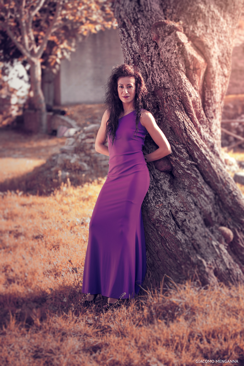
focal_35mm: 70
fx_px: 711
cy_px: 183
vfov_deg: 28.8
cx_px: 122
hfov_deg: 19.5
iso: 200
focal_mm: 70
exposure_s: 1/200
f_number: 2.8
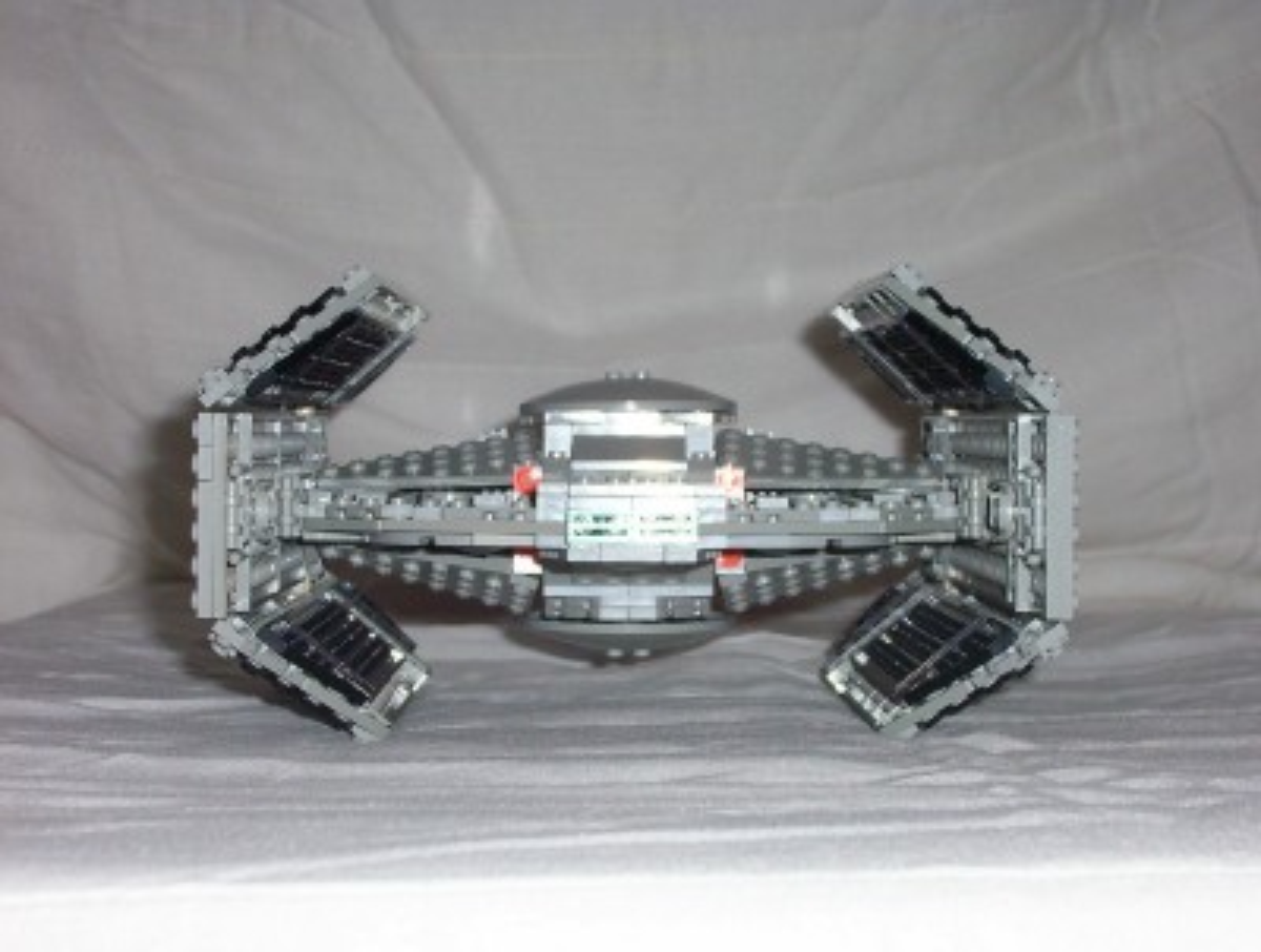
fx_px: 2958
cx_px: 630
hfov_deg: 24.1
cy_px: 476
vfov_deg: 18.3
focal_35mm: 81
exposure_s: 1/93.2
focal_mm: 10.76
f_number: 3.62
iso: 140
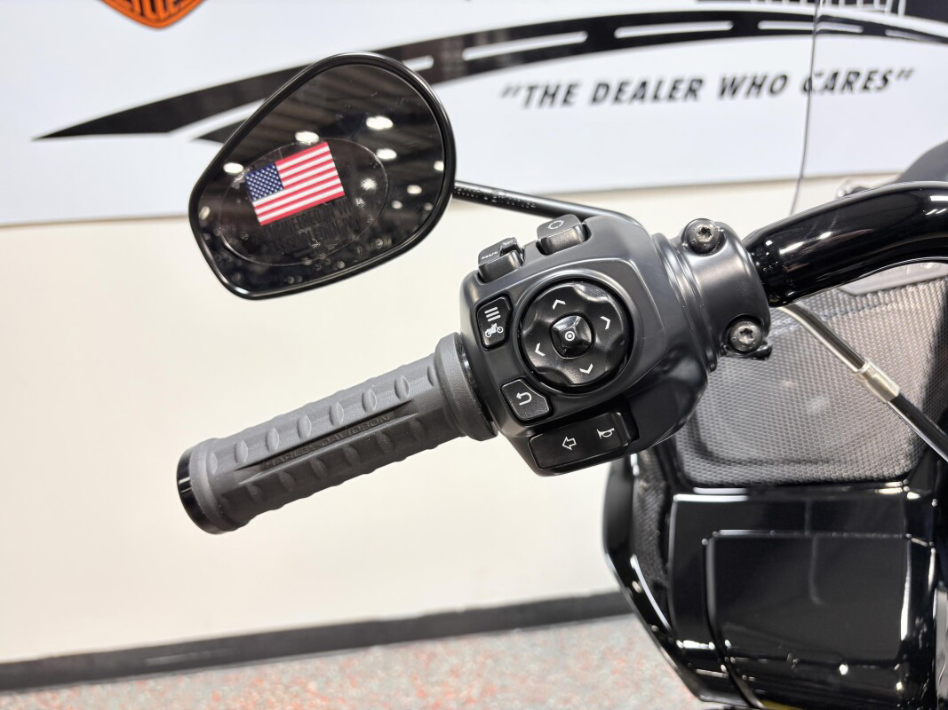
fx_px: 712
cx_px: 474
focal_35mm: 26
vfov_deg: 53.1
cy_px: 355
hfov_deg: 67.3
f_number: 1.6
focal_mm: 5.96
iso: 40
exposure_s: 1/120
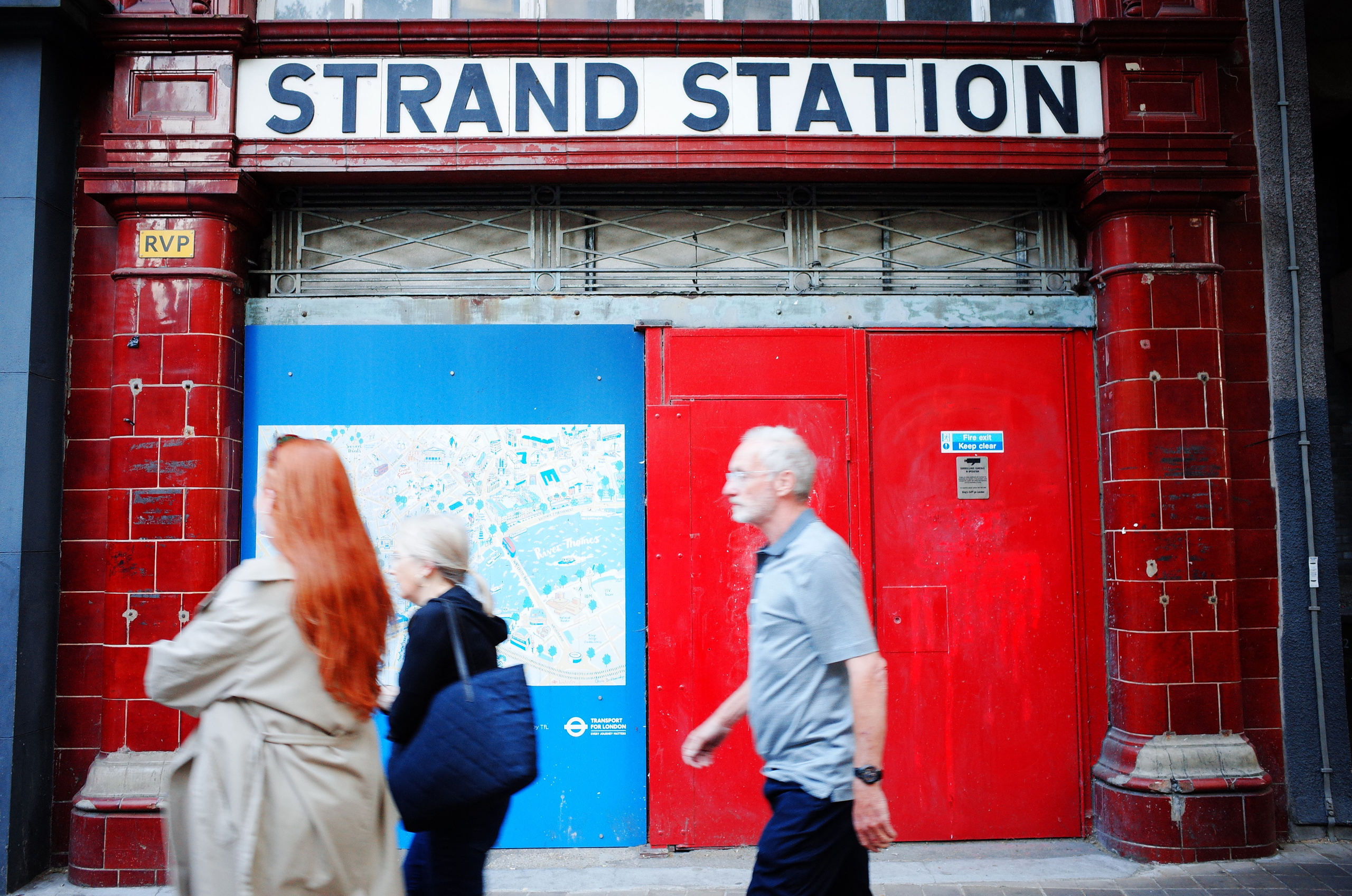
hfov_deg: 65.6
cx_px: 676
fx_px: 1049
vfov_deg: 46.2
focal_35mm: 28
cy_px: 448
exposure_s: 1/60
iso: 560
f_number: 2.8
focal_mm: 18.3
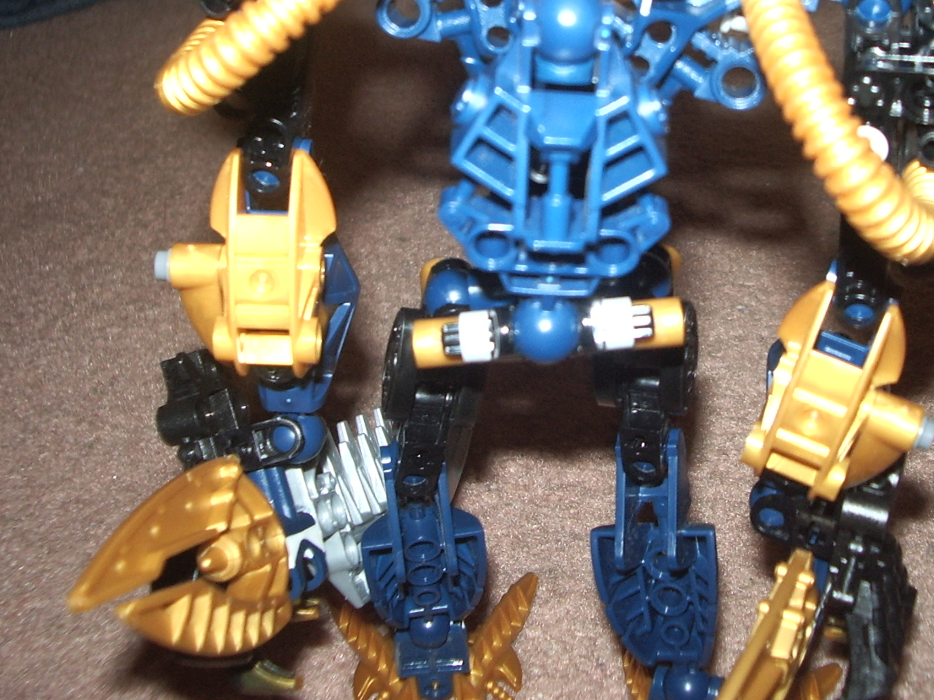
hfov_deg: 36.7
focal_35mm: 52
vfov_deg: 27.7
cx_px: 537
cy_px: 183
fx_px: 1403
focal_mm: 5.8
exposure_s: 1/40
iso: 100
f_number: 2.6
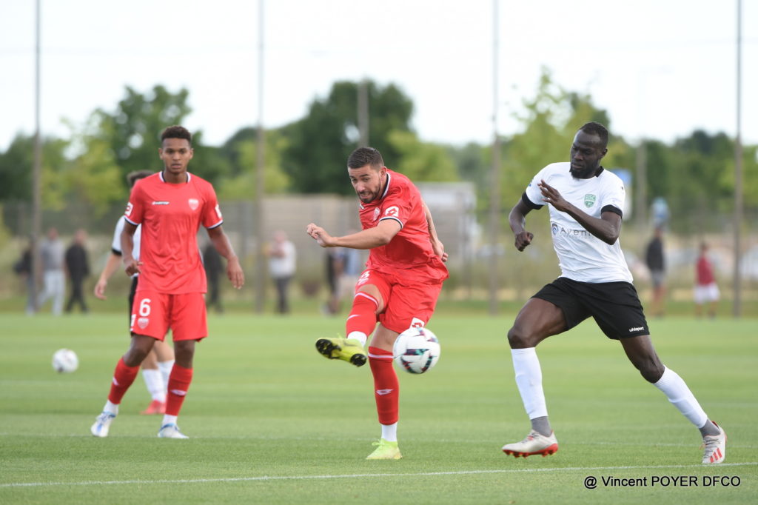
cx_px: 379
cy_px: 252
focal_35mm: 340
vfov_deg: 4.0
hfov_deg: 6.1
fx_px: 7156
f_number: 5
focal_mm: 340
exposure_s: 1/1000
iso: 1250
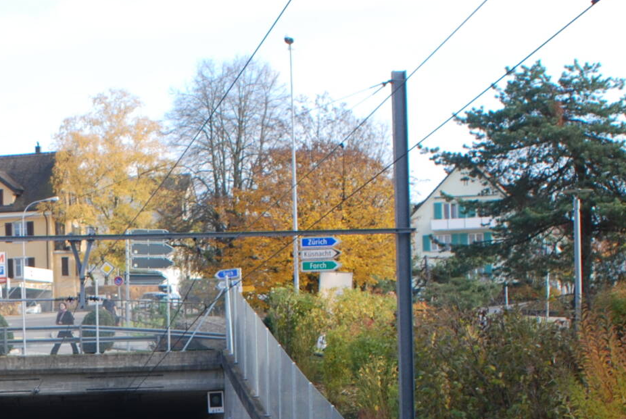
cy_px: 547
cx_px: -37
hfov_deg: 14.3
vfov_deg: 9.6
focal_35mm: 141
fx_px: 2455
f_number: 5.6
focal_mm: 34
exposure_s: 1/125
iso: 110
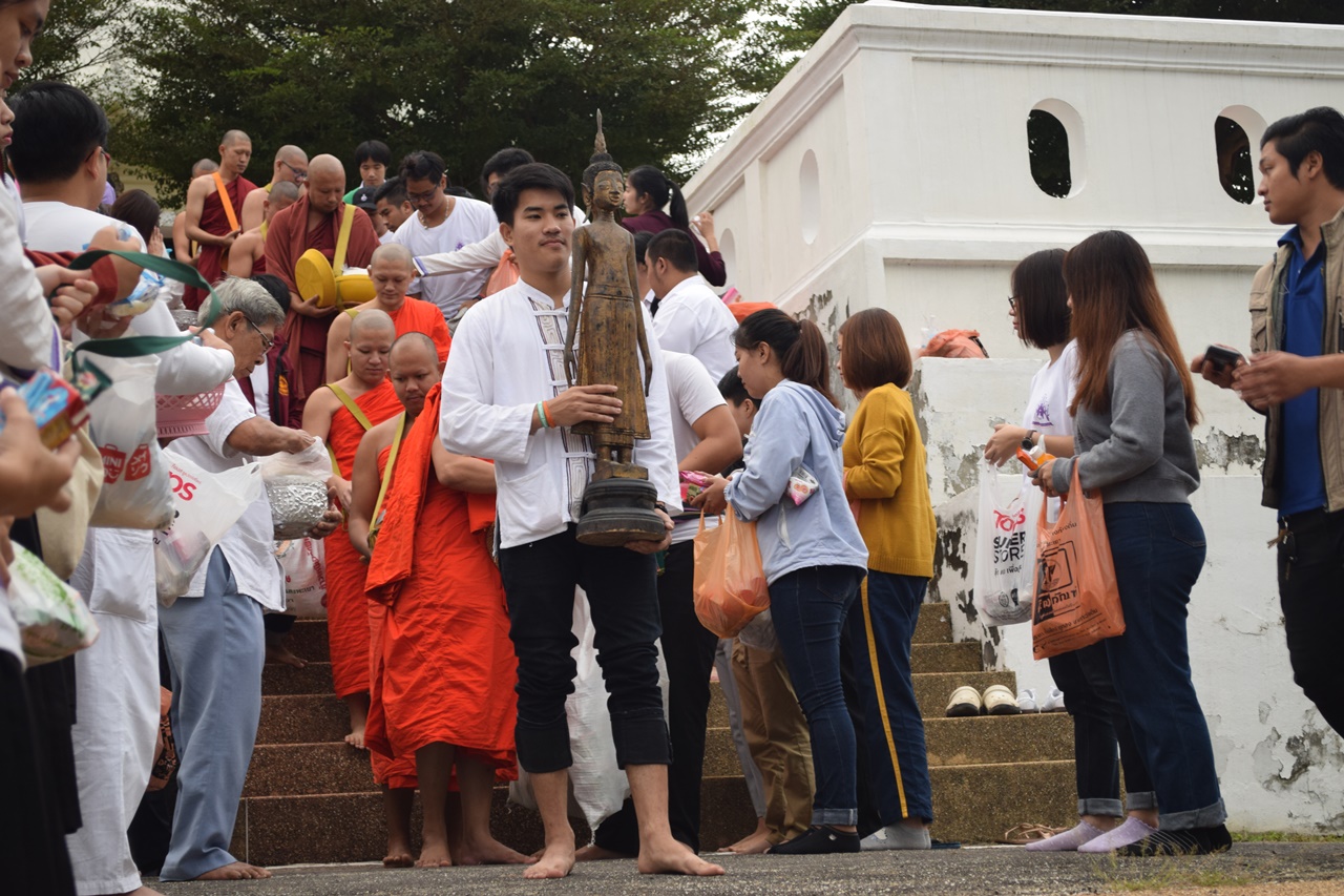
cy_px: 448
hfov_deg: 29.9
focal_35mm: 68
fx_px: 2520
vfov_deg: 20.2
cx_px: 672
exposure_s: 1/160
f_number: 6.3
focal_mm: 45
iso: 400
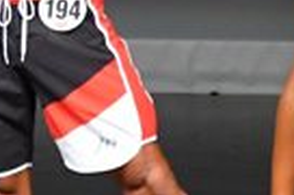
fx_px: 13272
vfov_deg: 0.8
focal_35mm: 1629
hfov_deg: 1.3
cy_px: -41
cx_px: -407
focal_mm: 190
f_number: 5.6
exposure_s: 1/400
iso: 5000
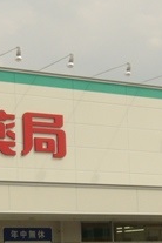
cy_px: 149
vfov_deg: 14.1
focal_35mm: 145
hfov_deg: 9.4
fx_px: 979
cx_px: 27
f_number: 6.3
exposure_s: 1/400
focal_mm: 7.5
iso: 80
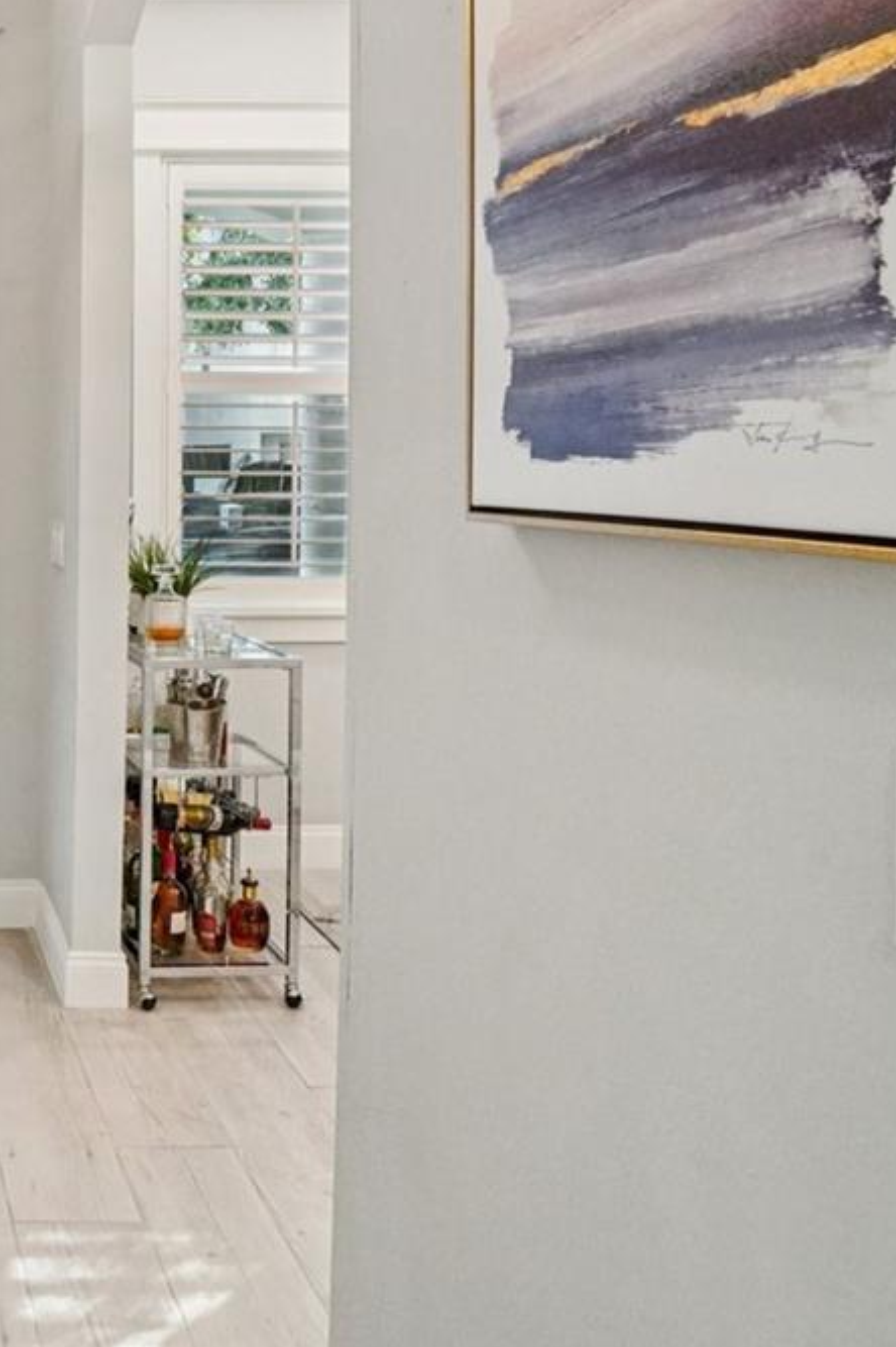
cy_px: 485
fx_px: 1345
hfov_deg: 30.6
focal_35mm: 36
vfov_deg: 52.4
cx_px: -210
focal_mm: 10
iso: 400
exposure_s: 1/30
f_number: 8
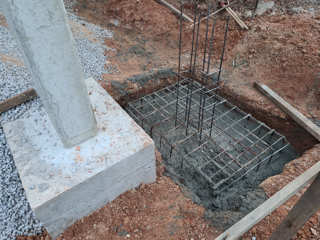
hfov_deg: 67.3
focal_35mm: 26
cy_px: 120
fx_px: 240
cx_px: 160
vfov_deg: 53.1
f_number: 1.8
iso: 250
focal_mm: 5.4
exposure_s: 1/40
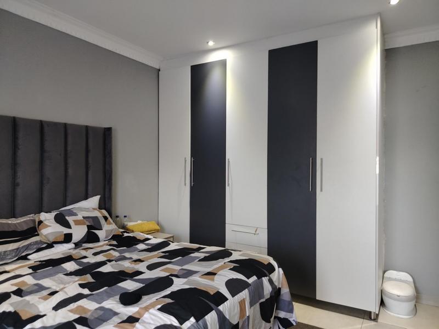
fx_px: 304
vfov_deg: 56.8
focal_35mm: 24
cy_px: 164
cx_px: 220
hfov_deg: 71.6
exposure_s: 1/33.3
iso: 1000
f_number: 1.75
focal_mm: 5.25
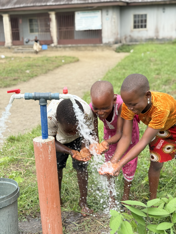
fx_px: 325
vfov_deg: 39.7
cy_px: 117
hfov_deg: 30.3
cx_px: 88
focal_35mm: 48
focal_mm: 6.76
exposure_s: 1/1185
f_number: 1.78
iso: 64
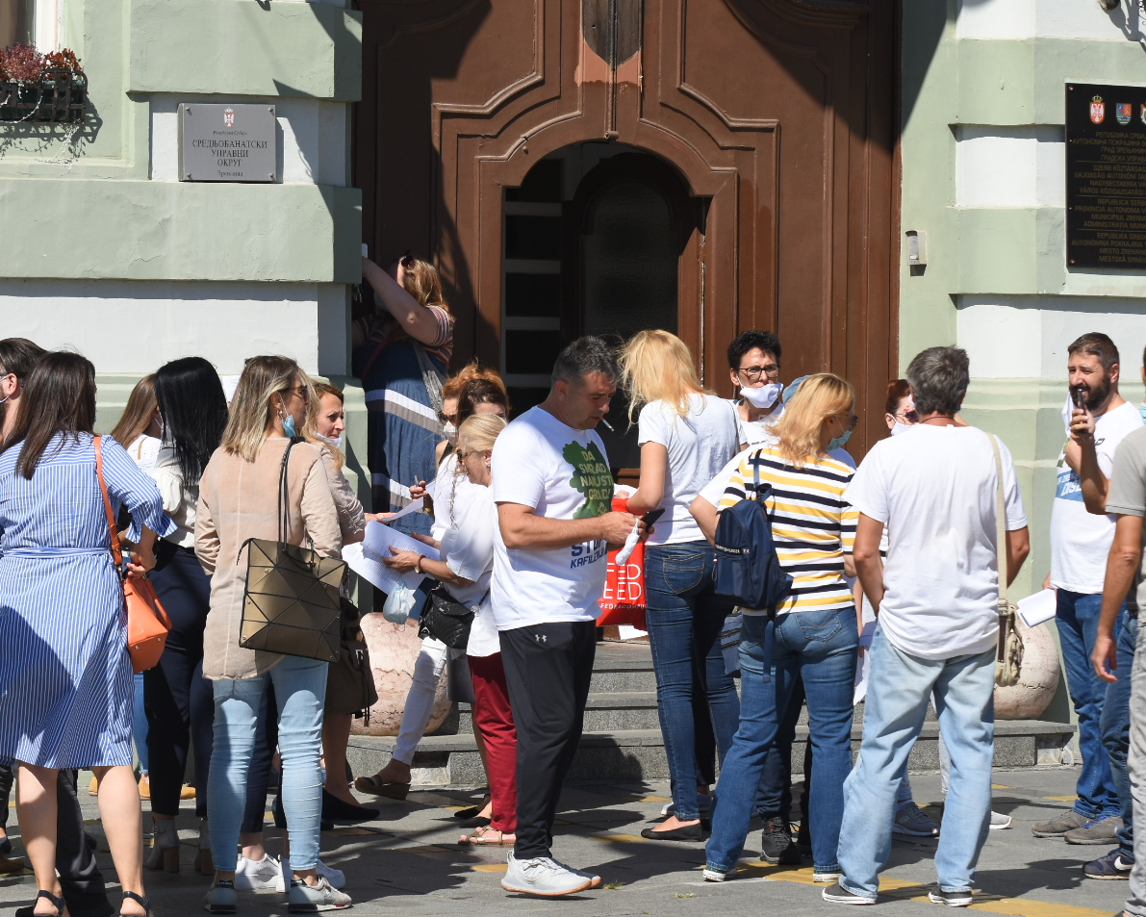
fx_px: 5325
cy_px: 420
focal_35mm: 157
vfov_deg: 9.8
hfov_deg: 12.3
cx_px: 620
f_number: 5
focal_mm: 82
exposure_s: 1/2000
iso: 200
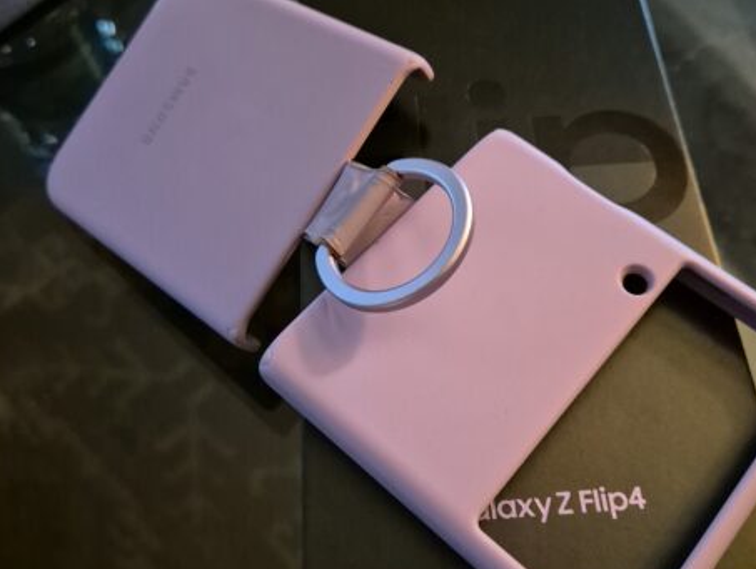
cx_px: 414
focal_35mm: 26
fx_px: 569
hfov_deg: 67.1
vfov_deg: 53.1
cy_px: 266
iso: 2000
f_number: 1.8
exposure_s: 1/100
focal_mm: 5.4
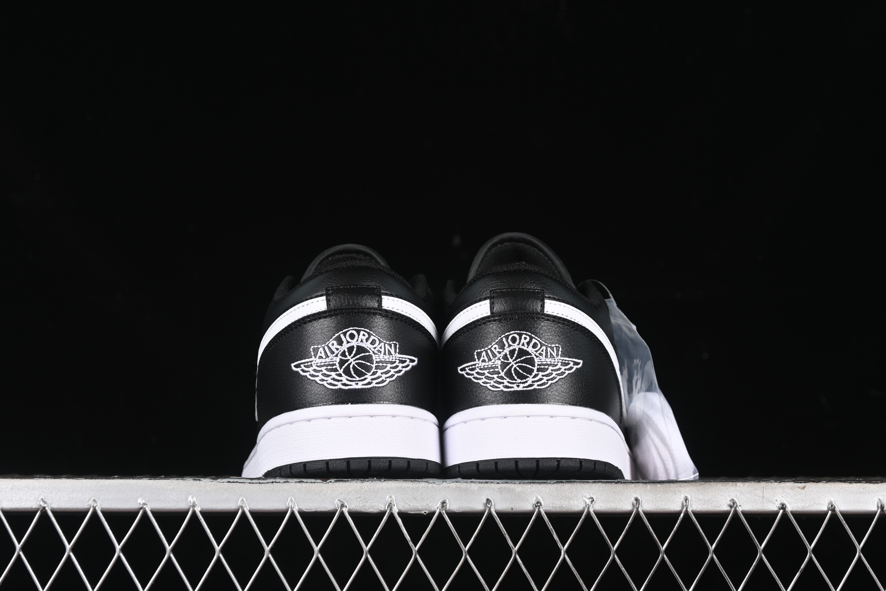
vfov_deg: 18.2
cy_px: 296
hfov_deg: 27.0
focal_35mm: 75
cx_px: 443
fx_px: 1846
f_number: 6.3
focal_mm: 50
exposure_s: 1/60
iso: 160
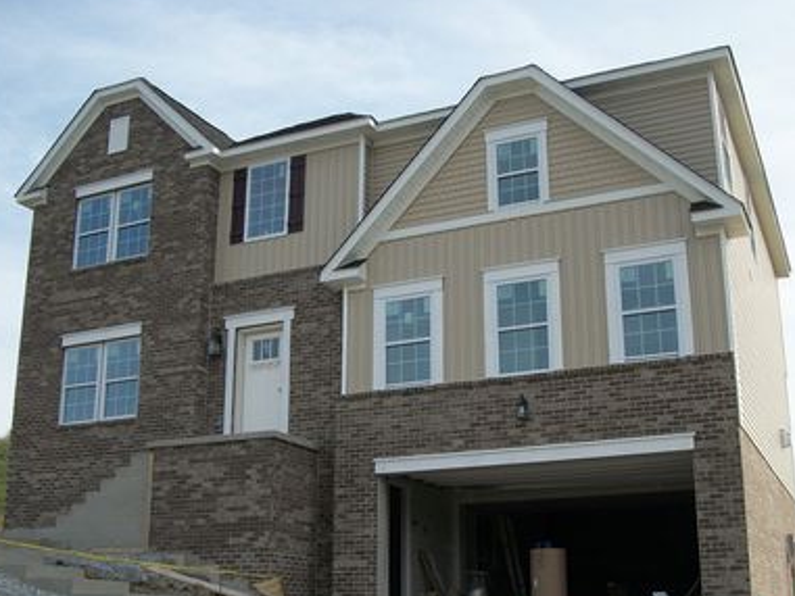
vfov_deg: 34.2
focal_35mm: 42
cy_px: 372
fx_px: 965
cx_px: 394
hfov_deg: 44.8
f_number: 8.8
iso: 80
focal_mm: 5.7
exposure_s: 1/160
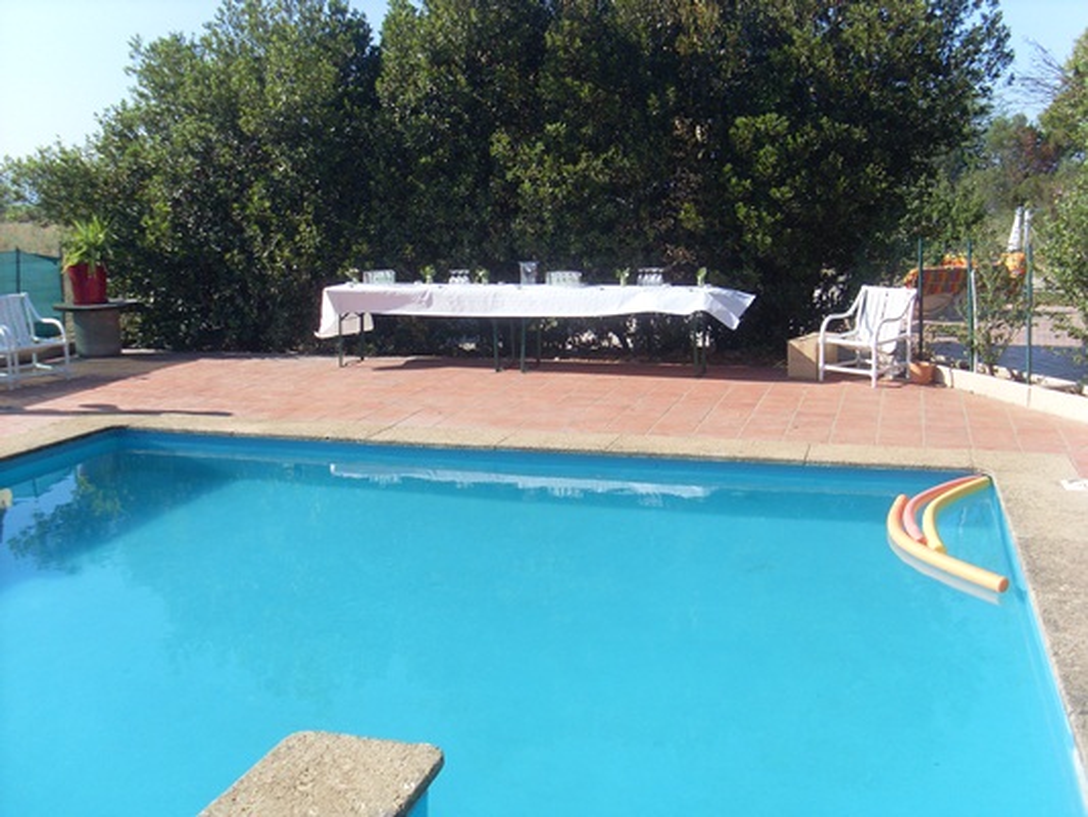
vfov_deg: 37.7
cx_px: 544
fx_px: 1195
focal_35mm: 38
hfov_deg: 49.0
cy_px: 408
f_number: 7.7
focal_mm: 6.3
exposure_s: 1/180
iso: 80
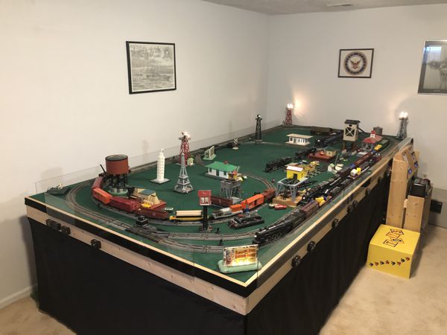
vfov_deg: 49.7
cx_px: 224
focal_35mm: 28
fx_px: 362
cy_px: 168
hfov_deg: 63.4
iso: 80
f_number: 1.8
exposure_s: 1/15
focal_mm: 3.99
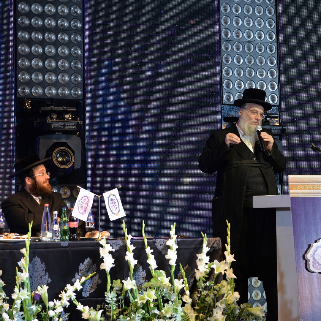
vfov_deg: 16.9
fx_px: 1081
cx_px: 133
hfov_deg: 16.9
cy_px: 161
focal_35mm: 103
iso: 1000
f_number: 4.5
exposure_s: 1/125
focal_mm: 80
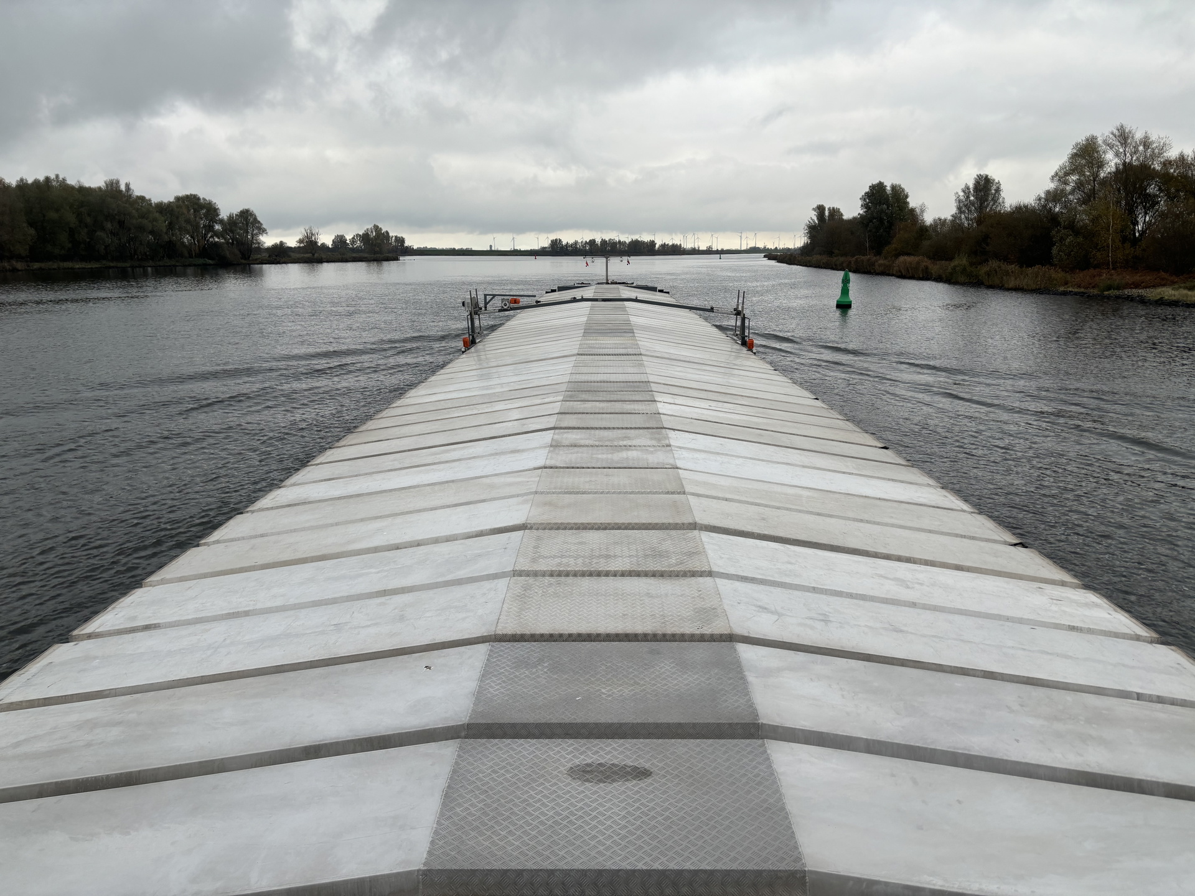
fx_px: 898
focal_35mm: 26
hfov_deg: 67.3
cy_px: 448
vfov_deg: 53.1
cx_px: 598
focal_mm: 5.96
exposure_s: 1/187
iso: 40
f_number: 1.6
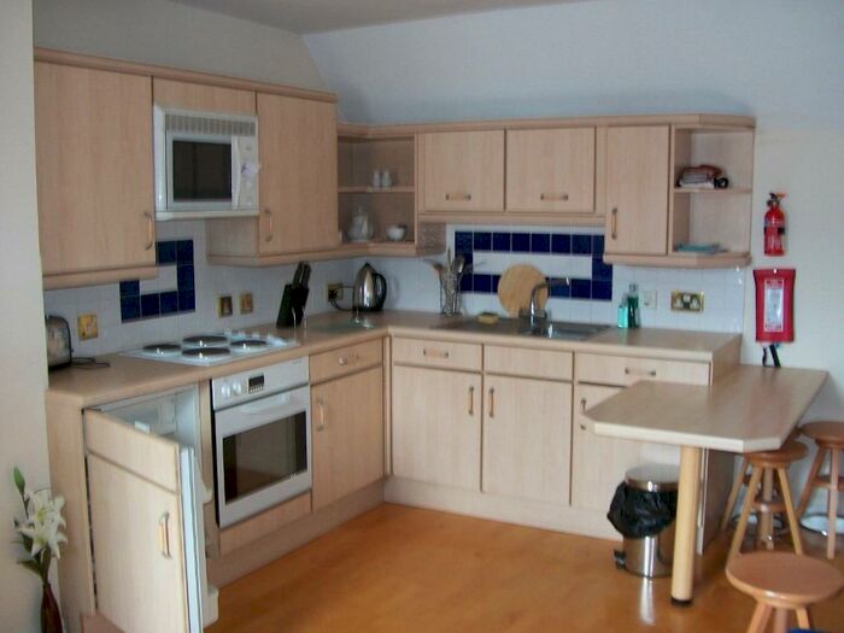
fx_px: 878
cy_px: 316
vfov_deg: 39.7
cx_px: 422
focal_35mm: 36
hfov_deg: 51.4
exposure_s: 1/30
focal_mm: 6
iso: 160
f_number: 2.7
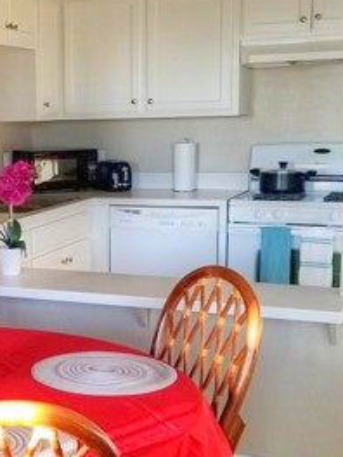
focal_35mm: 63
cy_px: 251
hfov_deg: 22.3
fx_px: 832
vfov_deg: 30.7
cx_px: -12
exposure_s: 1/61
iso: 50
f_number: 1.7
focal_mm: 4.2
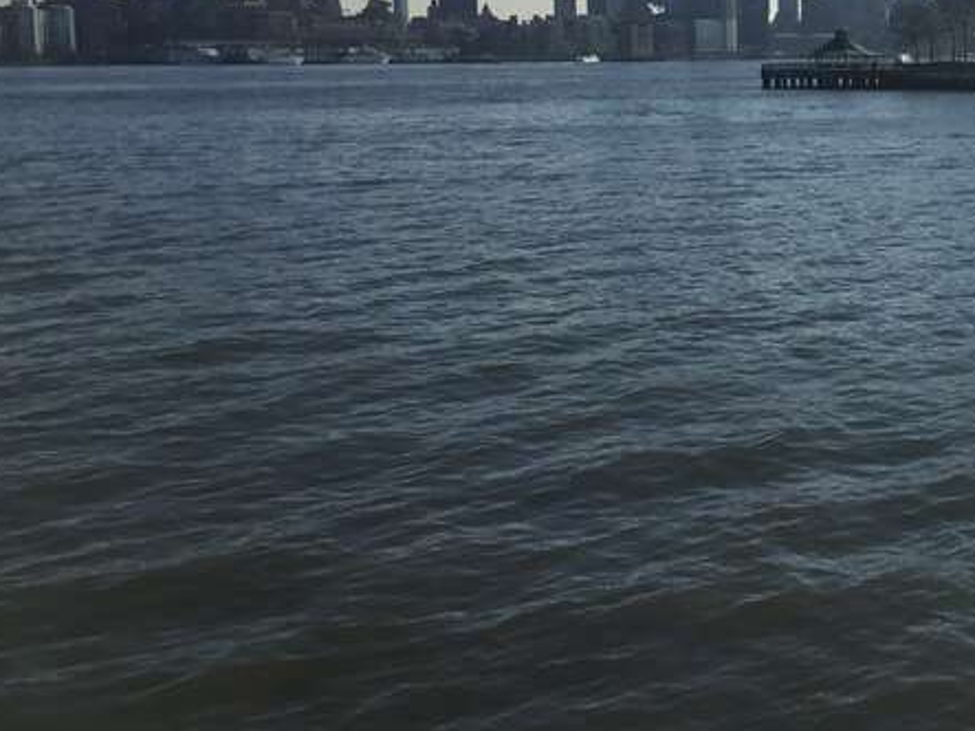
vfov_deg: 25.9
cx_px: 867
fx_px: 1577
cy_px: 211
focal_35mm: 56
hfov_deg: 32.7
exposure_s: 1/3268
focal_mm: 3.3
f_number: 2.4
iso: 25
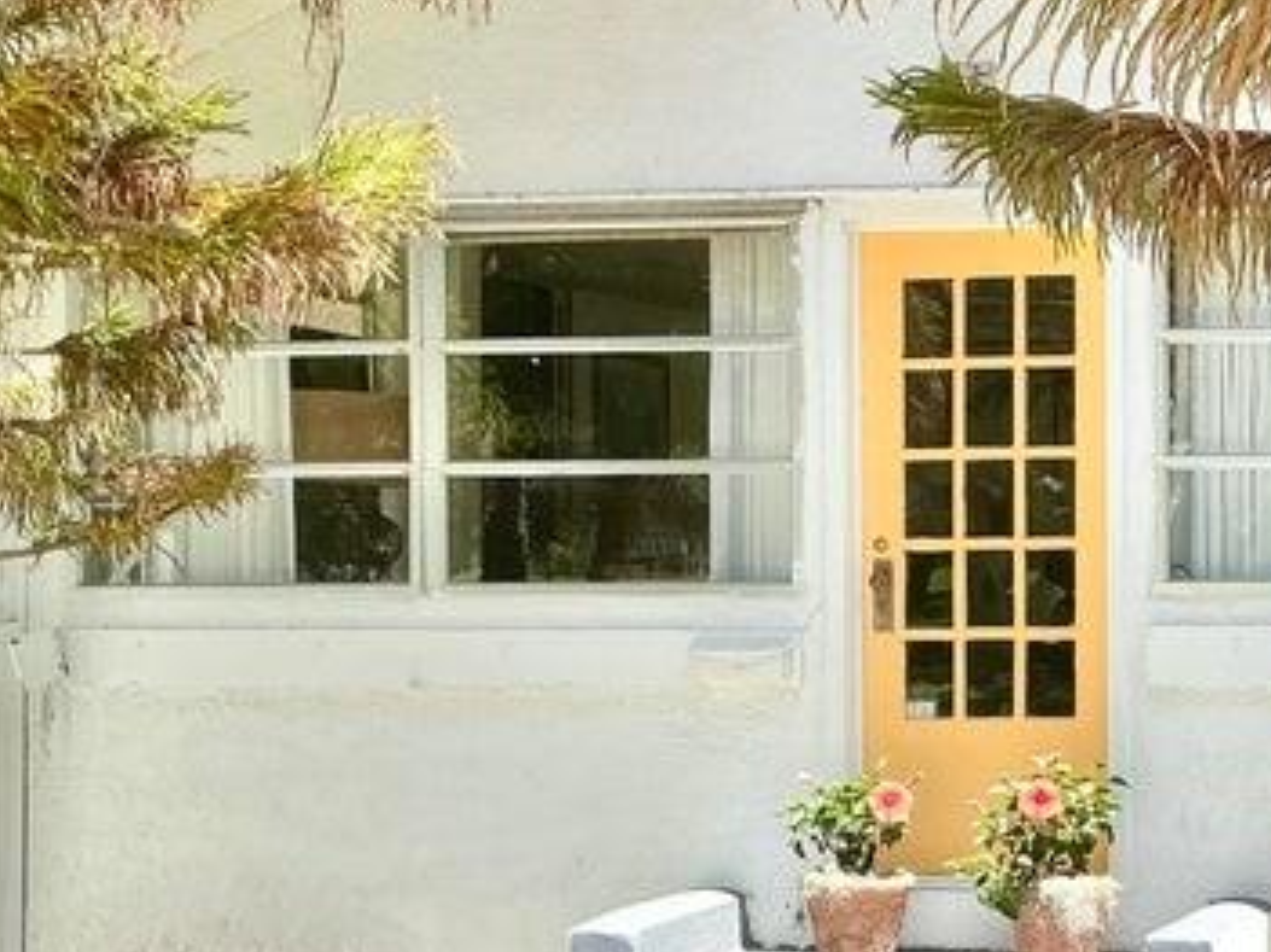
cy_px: 619
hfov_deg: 26.2
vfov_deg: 21.5
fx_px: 2496
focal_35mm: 68
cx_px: 1421
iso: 25
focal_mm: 3
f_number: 1.8
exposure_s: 1/412
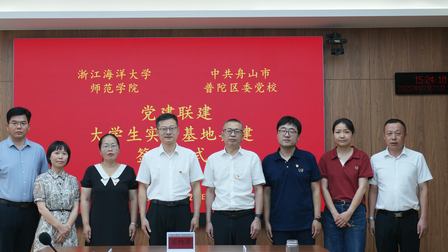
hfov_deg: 28.9
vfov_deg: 16.5
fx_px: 867
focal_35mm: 73
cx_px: 186
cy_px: 93
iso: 320
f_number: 6.3
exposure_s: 1/60
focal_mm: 38
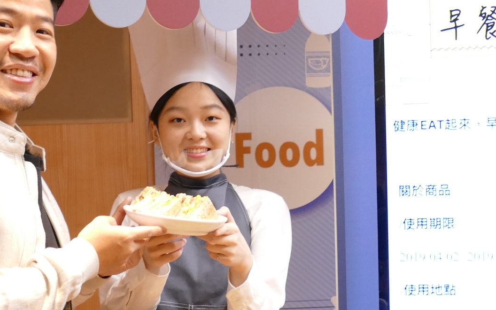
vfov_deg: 19.7
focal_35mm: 66
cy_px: 194
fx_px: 892
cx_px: 223
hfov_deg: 31.0
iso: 500
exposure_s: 1/60
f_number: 2.8
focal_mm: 9.12
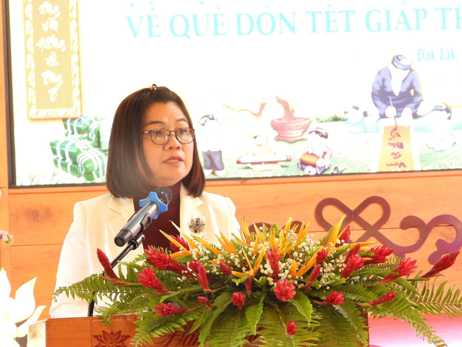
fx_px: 1802
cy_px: 174
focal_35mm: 135
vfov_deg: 11.0
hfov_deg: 14.6
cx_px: 231
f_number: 4
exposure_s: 1/15
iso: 500
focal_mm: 24.3
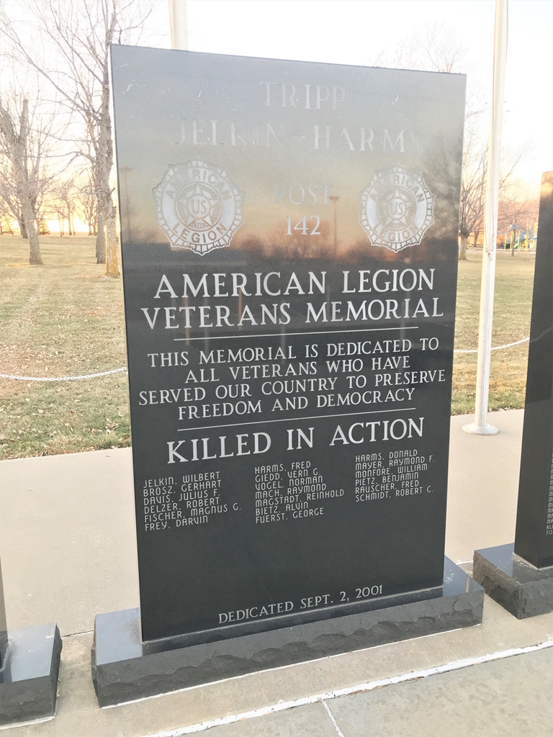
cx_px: 276
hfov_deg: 49.7
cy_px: 368
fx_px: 596
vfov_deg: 63.4
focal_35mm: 28
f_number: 1.8
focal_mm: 3.99
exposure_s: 1/47
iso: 25
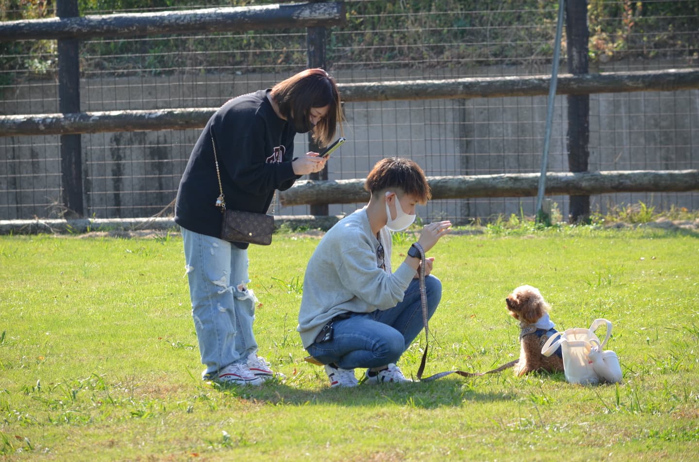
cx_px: 350
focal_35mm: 188
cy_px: 231
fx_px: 3632
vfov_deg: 7.3
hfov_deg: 11.0
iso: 220
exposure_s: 1/500
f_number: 5.6
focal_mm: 125
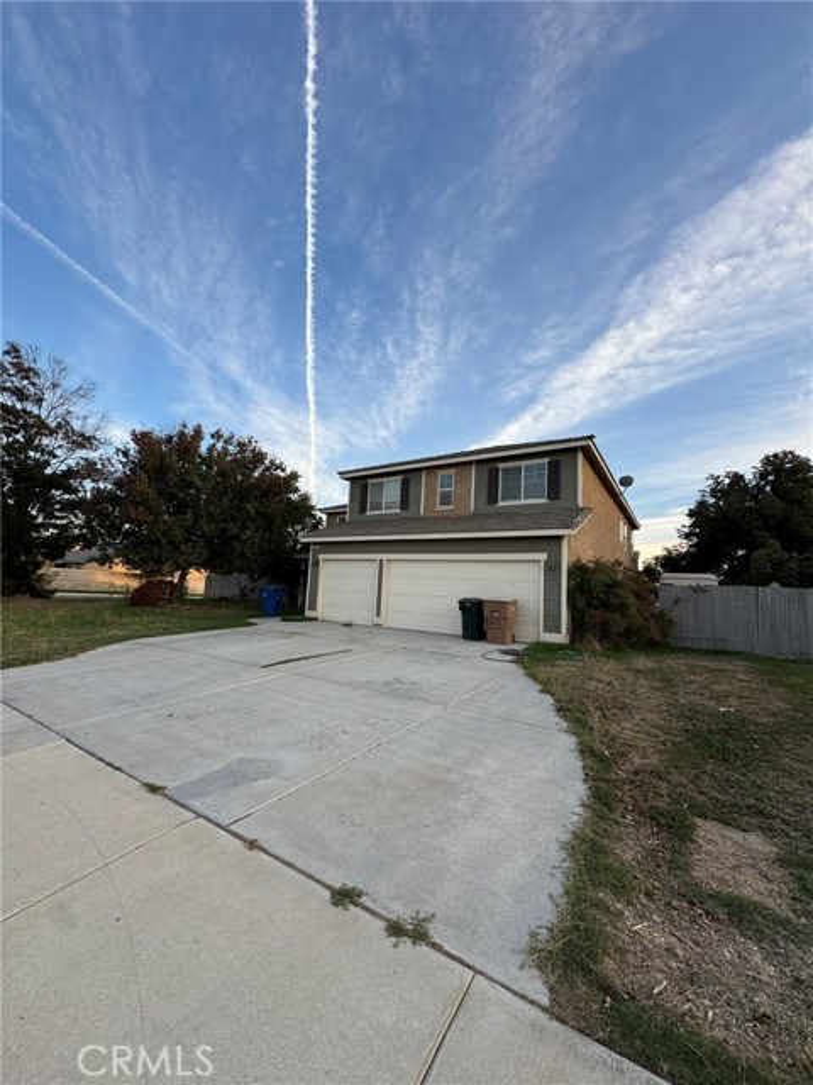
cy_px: 542
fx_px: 438
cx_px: 406
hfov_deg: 85.7
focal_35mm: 14
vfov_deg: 102.1
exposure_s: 1/231
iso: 40
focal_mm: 2.22
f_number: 2.2
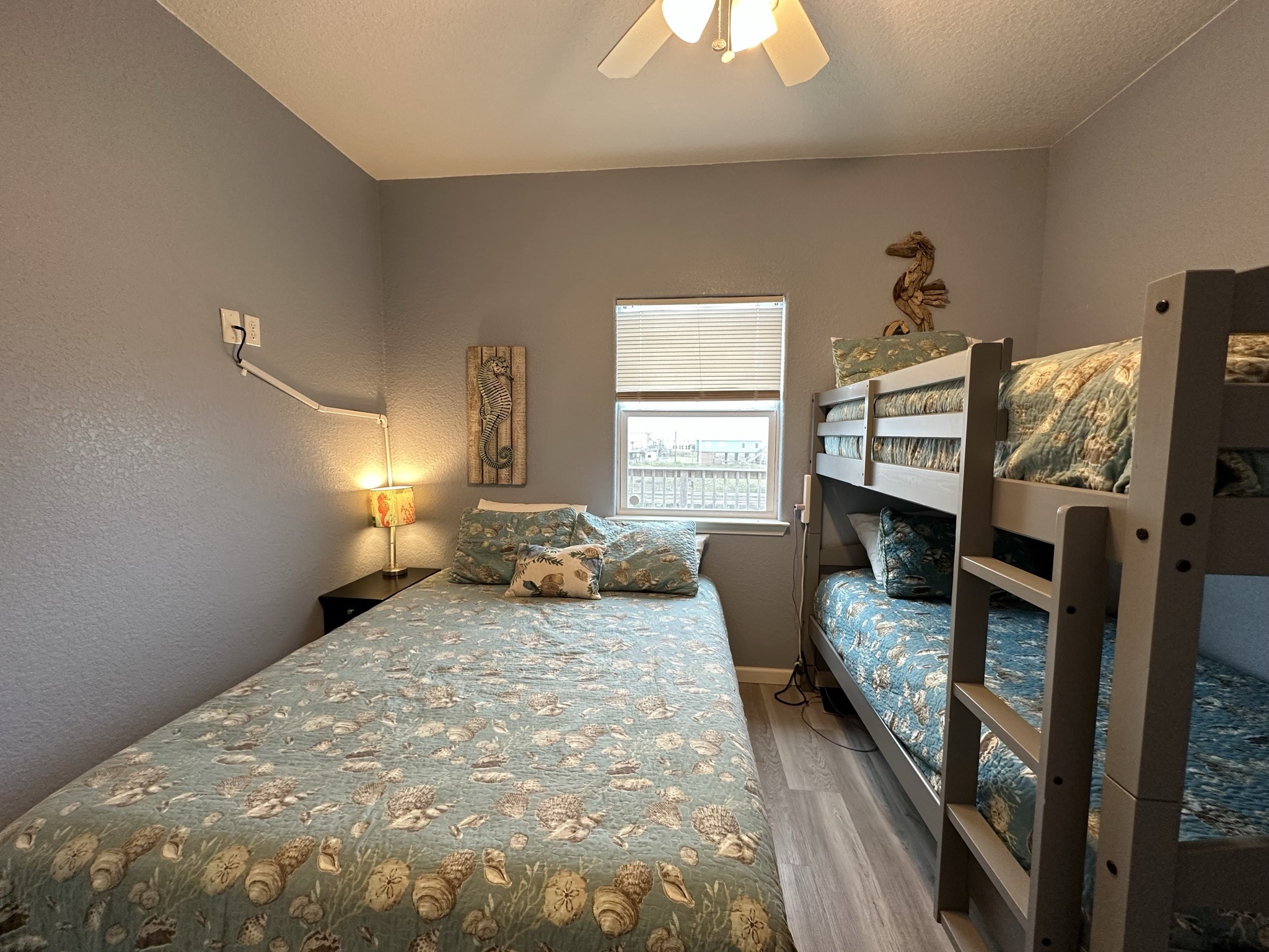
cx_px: 634
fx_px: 513
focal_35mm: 14
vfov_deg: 85.7
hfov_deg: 102.1
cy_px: 476
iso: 200
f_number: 2.2
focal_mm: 2.22
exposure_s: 1/60
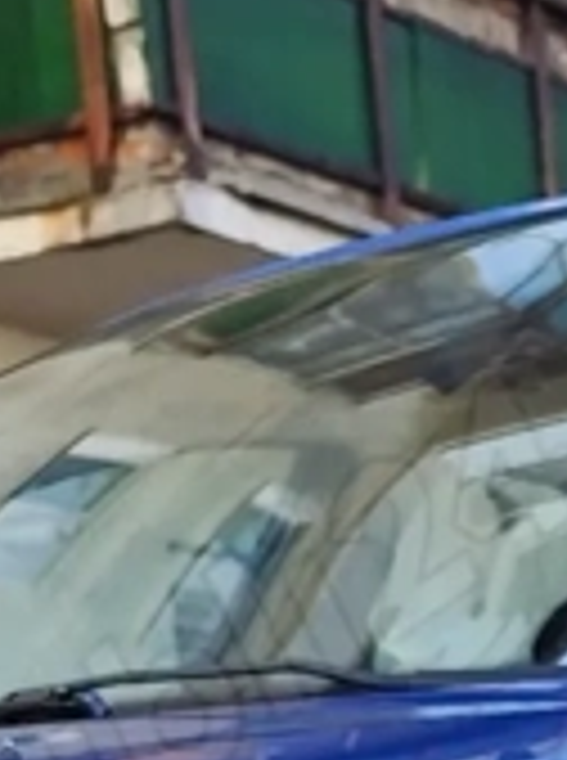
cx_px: 864
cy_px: 1992
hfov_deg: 8.0
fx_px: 3990
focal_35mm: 182
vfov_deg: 9.4
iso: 50
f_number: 1.65
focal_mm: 6.19
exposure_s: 1/172
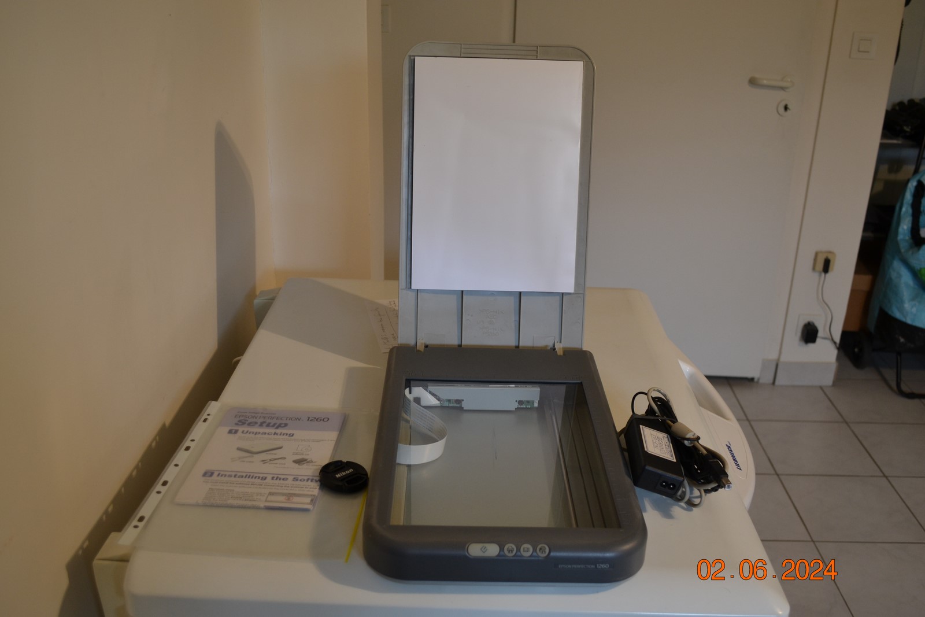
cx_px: 462
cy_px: 308
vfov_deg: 36.9
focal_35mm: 36
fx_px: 925
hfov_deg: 53.1
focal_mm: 24
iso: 400
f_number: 4
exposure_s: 1/40
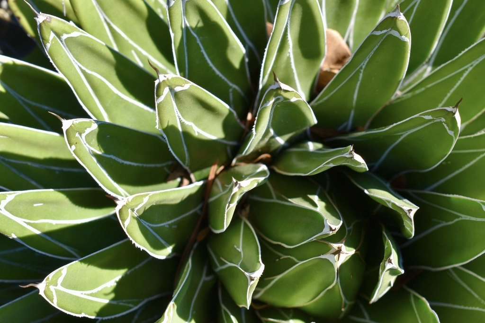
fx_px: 808
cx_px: 242
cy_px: 162
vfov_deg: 22.6
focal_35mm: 60
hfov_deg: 33.4
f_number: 8
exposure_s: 1/250
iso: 200
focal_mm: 40
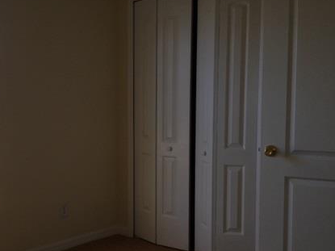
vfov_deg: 27.0
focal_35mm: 54
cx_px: 129
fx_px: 522
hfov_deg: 35.4
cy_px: 143
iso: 50
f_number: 2.4
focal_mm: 4.28
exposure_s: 1/50
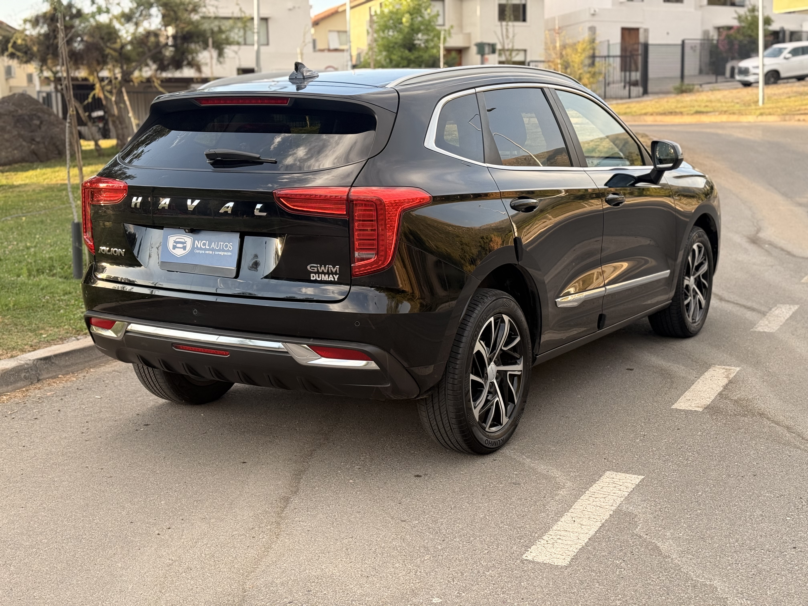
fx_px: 1120
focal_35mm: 48
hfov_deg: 39.7
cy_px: 303
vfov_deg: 30.3
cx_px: 404
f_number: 1.78
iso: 64
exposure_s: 1/296
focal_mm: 6.76
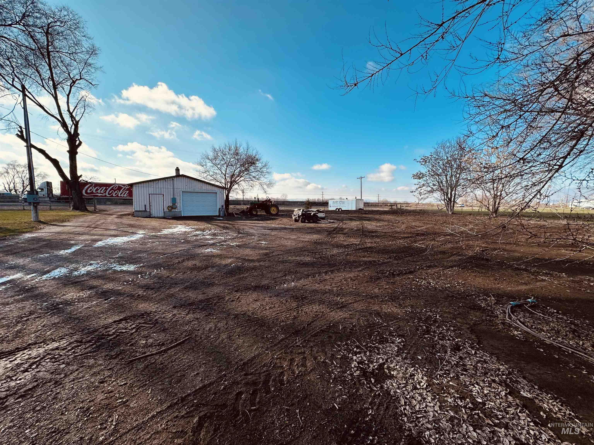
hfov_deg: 102.1
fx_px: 240
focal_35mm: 14
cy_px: 222
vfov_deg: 85.7
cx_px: 297
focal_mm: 2.22
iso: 40
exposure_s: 1/1575
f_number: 2.2
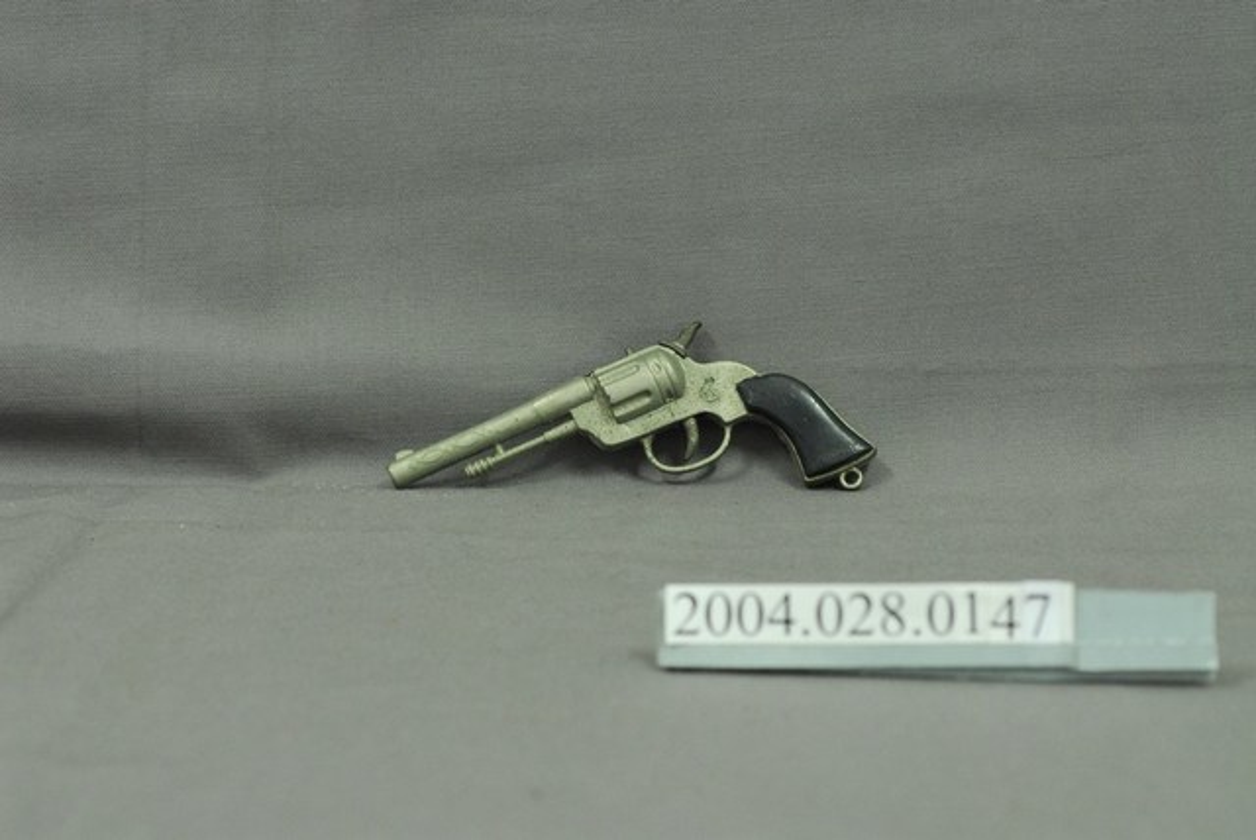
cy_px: 420
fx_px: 3143
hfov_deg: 22.6
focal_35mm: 90
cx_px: 628
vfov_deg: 15.2
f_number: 8
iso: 1000
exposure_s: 1/10
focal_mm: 60
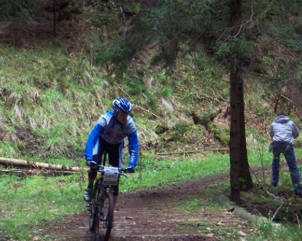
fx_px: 1456
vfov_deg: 9.5
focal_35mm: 163
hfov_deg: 11.8
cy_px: 122
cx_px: 151
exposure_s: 1/125
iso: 400
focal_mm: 19.2
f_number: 4.4
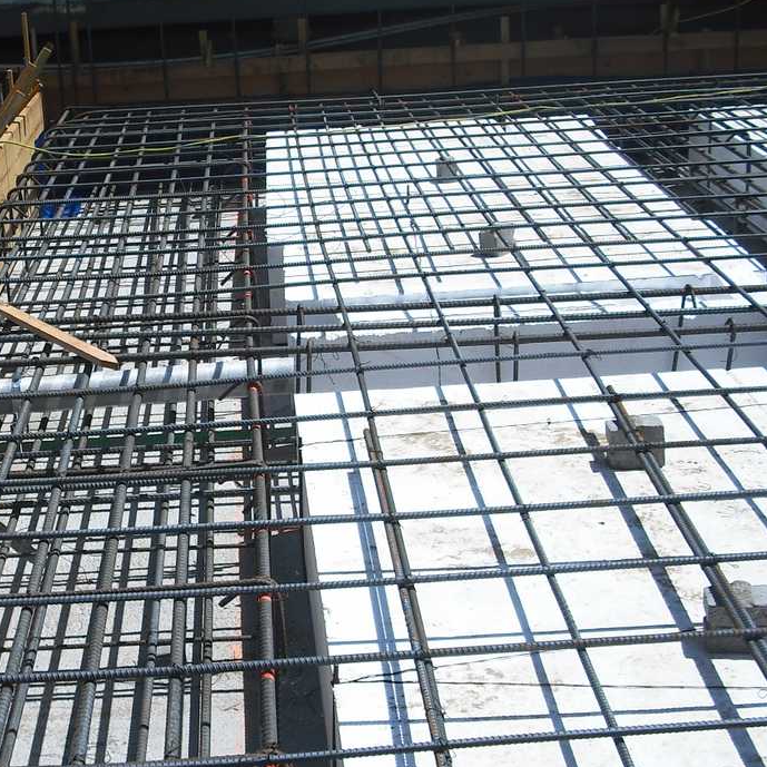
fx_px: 1629
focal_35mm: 65
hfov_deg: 26.2
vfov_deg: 26.5
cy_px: 401
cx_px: 193
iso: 64
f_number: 5.6
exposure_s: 1/500
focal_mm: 6.2
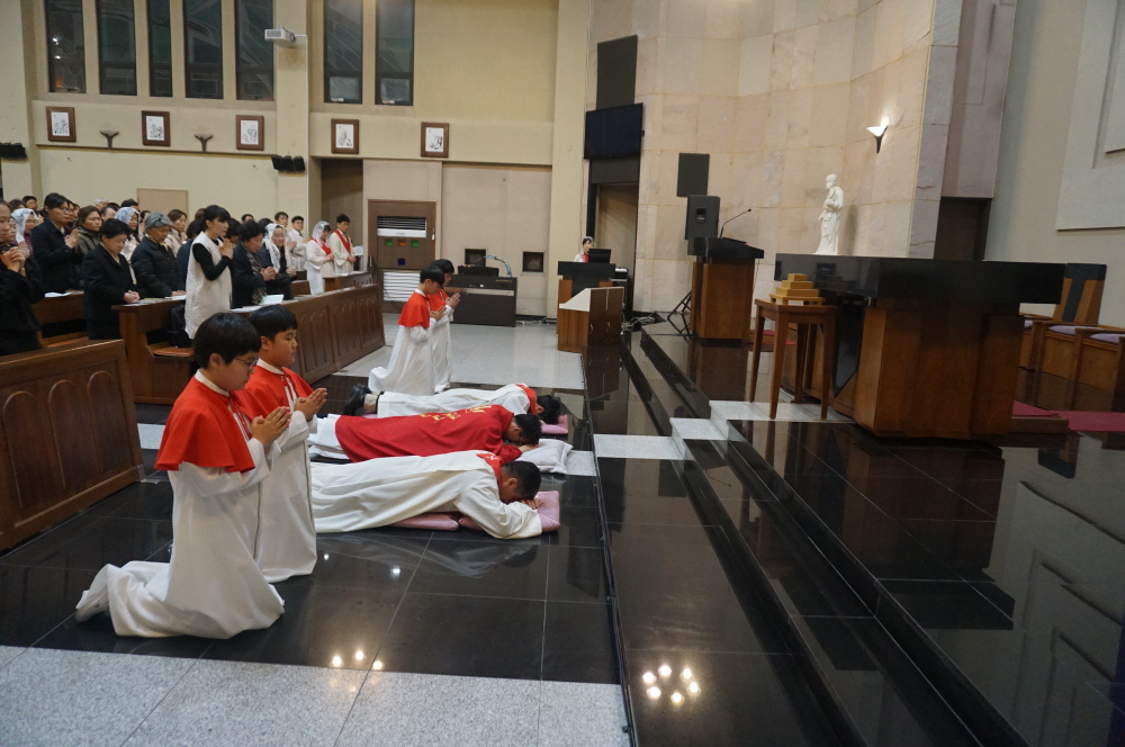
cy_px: 374
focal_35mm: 24
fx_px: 749
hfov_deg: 73.8
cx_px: 562
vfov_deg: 53.0
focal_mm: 16
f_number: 3.5
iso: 1600
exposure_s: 1/160
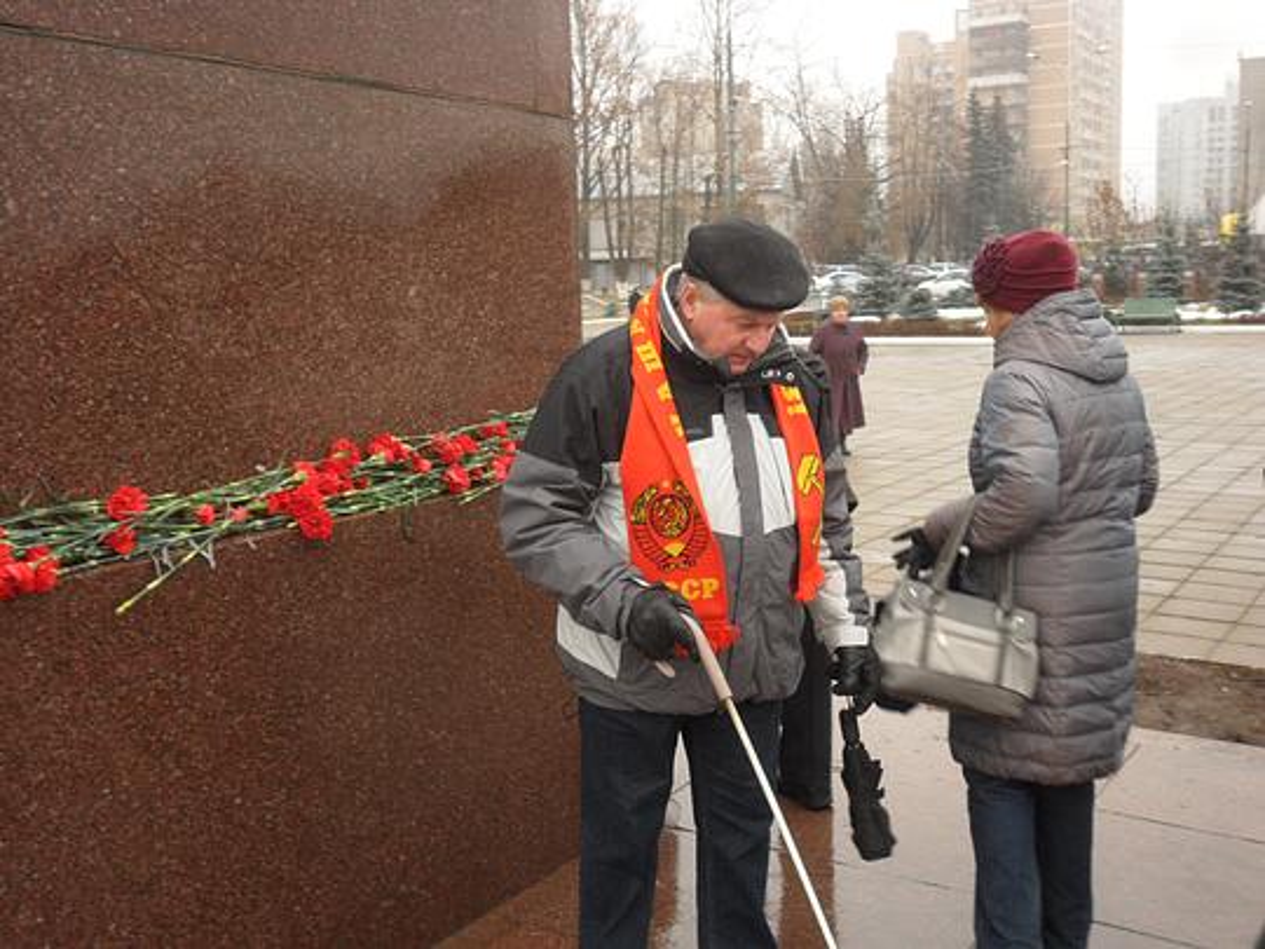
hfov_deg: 50.1
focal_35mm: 37
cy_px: 474
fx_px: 1352
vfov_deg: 38.7
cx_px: 632
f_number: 4
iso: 200
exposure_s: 1/30
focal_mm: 6.6
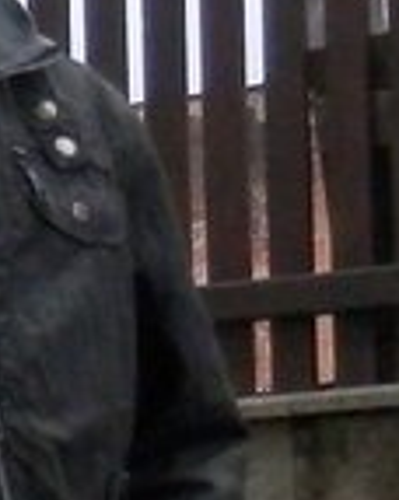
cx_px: -206
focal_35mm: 221
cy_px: 745
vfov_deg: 8.6
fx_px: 3269
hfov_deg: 6.9
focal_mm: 5
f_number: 3.2
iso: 400
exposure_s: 1/500
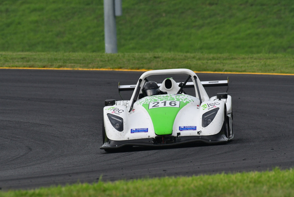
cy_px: 98
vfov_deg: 1.8
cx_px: 147
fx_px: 6127
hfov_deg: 2.7
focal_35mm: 750
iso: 800
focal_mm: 500
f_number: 10
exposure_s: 1/640
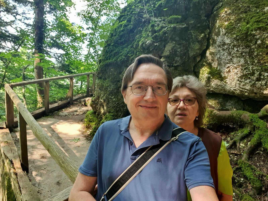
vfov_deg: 54.9
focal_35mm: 25
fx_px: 194
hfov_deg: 69.4
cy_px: 100
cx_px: 134
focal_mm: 3.3
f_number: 1.9
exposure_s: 1/100
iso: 160
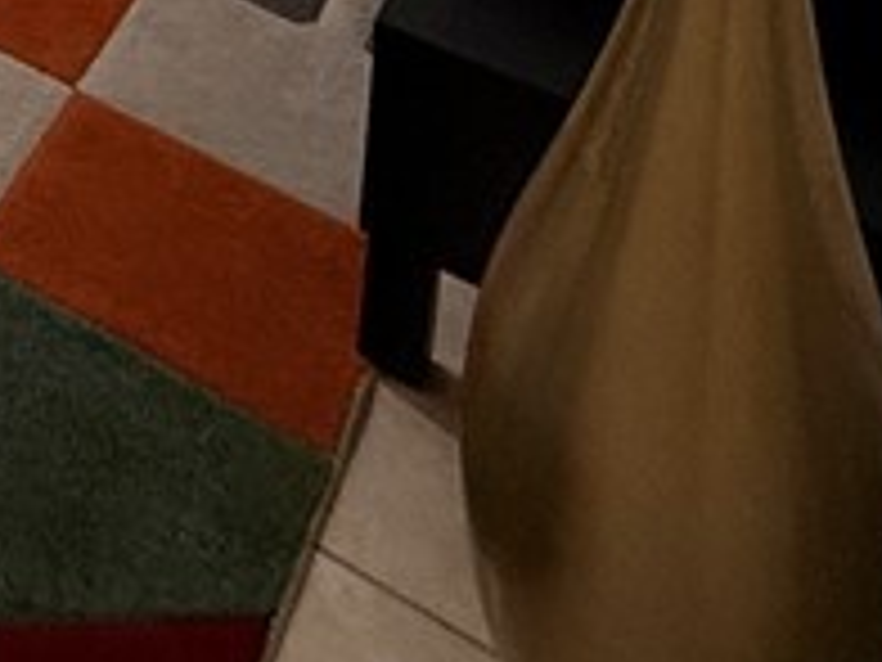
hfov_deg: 19.7
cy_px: -1018
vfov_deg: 13.4
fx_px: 1860
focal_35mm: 73
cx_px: -706
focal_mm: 2.22
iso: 250
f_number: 2.2
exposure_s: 1/120
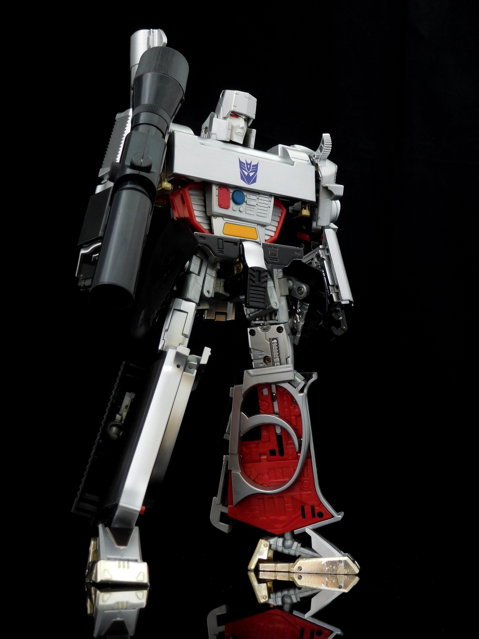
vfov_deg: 38.2
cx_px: 240
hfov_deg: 29.1
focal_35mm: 50
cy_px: 320
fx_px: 923
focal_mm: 8.9
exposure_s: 1/1.6
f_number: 4.1
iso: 200
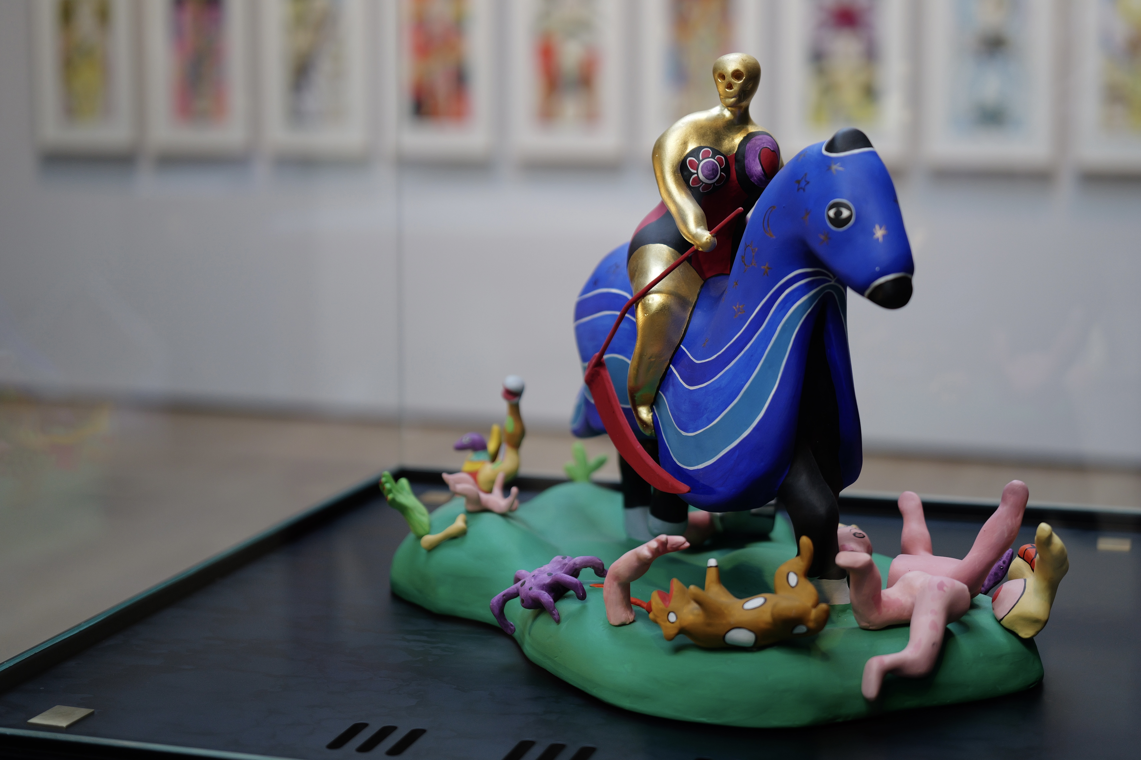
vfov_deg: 31.2
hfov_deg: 45.5
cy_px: 380
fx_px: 1362
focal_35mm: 43
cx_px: 570
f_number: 2
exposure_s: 1/80
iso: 320
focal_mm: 43
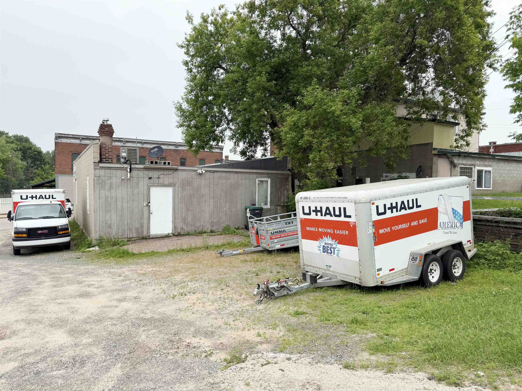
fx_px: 362
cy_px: 196
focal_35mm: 24
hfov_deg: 71.6
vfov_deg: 56.8
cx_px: 261
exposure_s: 1/1855
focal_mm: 6.76
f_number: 1.78
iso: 80
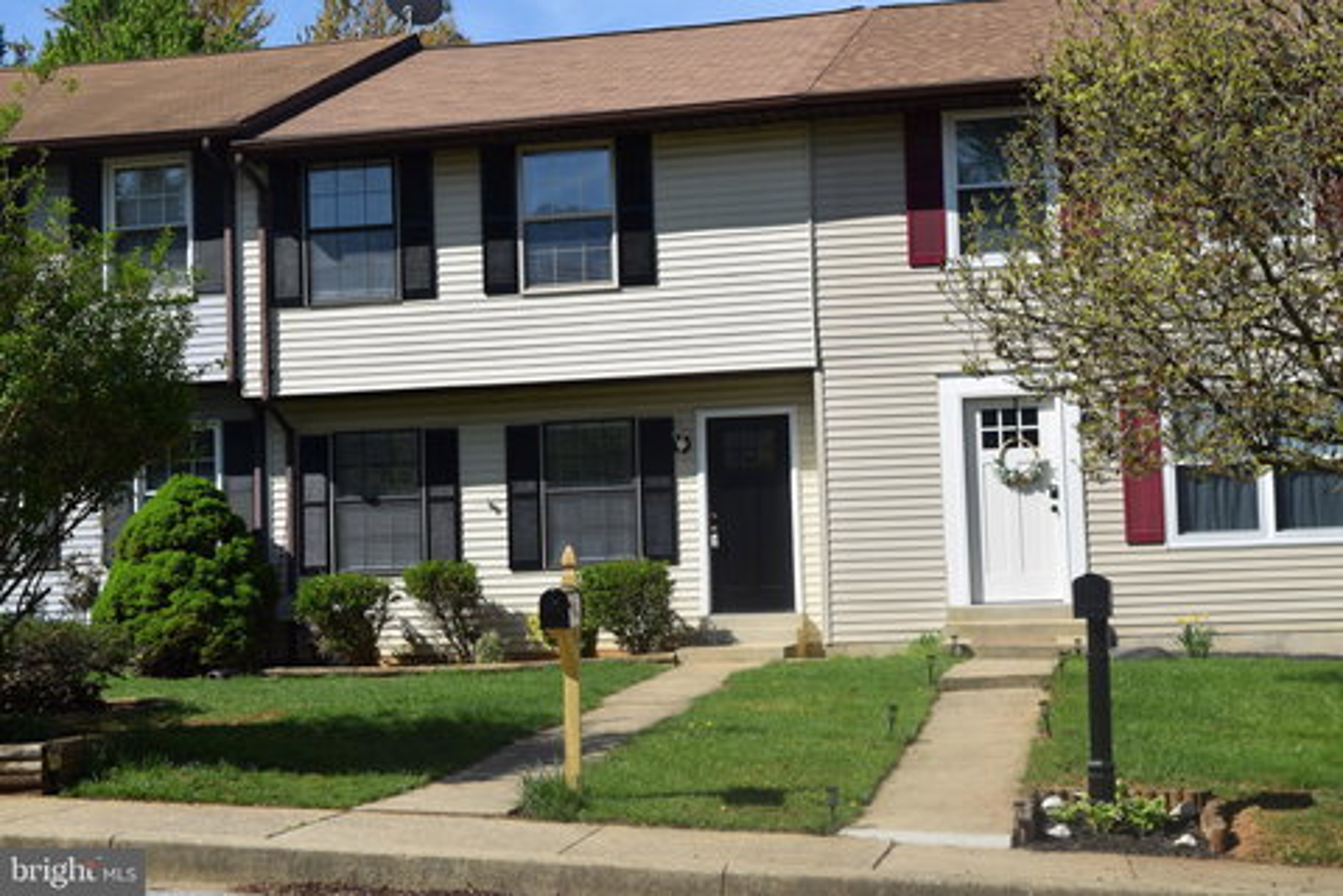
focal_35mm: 57
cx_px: 672
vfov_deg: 23.8
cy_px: 448
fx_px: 2126
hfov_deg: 35.1
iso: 200
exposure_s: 1/500
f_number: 11
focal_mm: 38
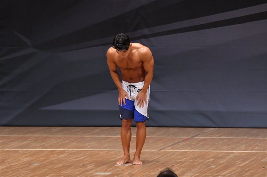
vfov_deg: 4.6
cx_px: 134
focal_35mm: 300
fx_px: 2224
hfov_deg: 6.9
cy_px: 88
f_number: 5.6
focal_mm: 200
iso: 6400
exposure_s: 1/400
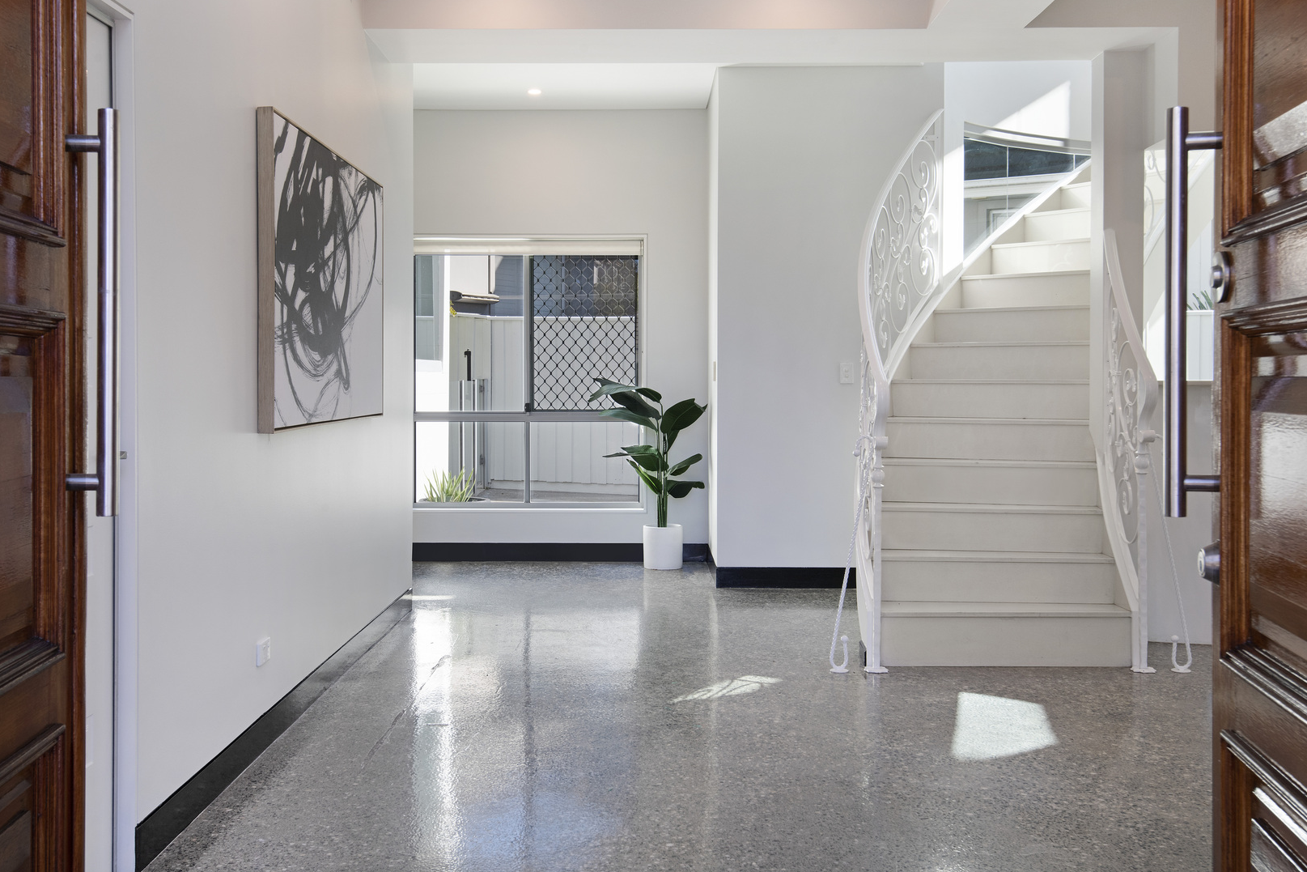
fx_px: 1416
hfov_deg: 49.5
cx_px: 623
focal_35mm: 39
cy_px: 389
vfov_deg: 34.2
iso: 320
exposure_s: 1/320
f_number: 11
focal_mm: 35
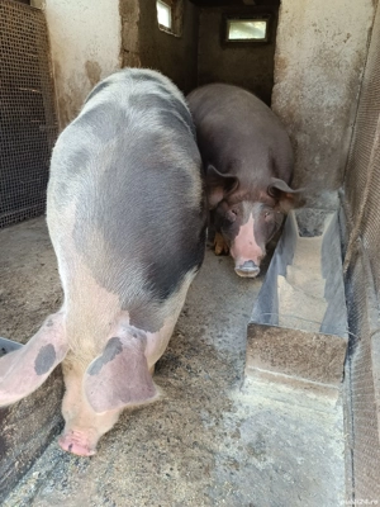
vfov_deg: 71.6
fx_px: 351
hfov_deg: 56.8
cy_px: 254
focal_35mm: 24
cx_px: 190
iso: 345
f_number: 1.88
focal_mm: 5.59
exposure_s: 1/101
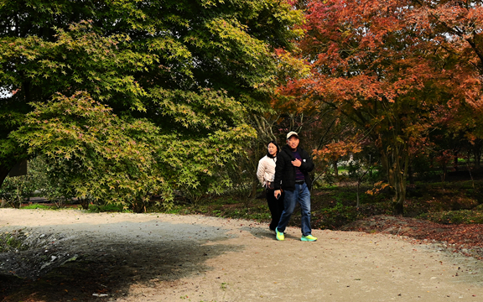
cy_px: 115
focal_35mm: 51
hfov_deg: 39.6
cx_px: 246
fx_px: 671
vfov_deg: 25.3
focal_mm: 24
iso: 200
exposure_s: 1/50
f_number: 11
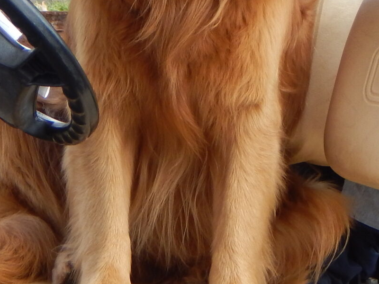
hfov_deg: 5.4
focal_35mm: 365
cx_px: 209
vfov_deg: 4.1
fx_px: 3996
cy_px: -75
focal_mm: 20.5
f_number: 4.6
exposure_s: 1/125
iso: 125
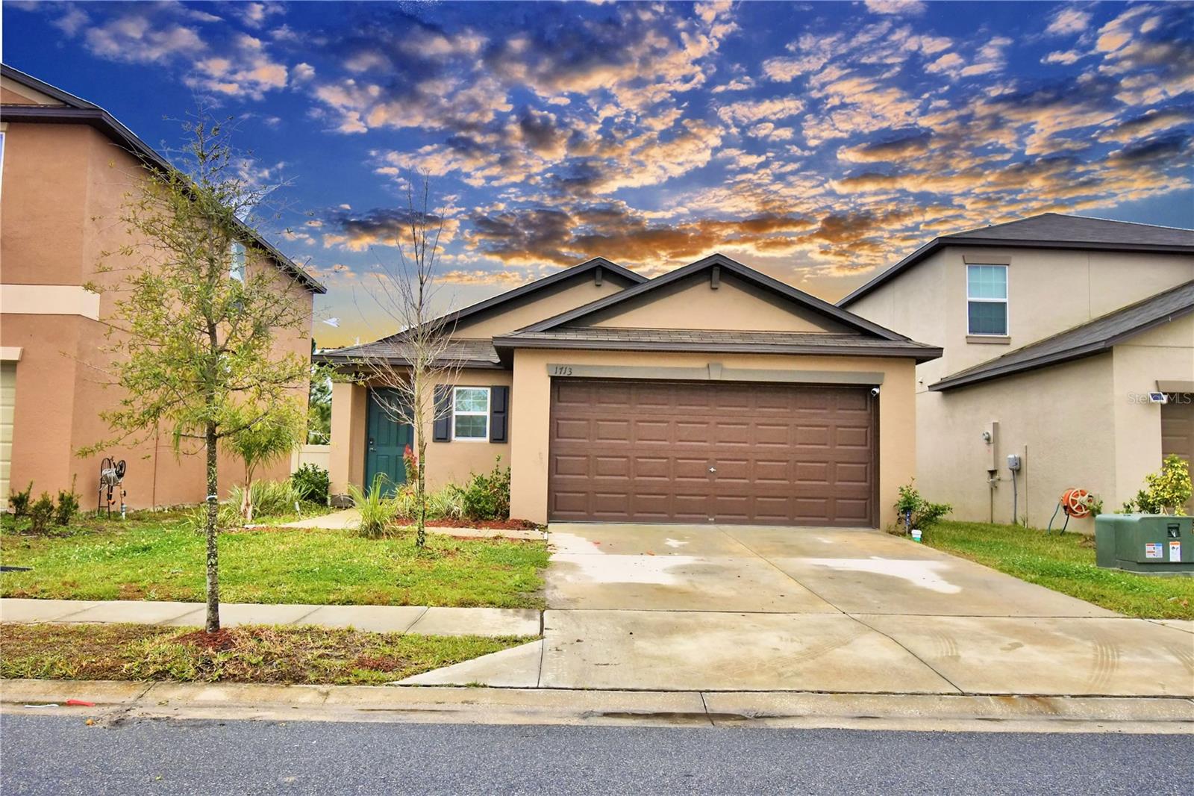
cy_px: 398
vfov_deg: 43.6
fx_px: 995
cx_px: 597
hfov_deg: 61.9
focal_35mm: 30
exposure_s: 1/500
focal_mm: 20
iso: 200
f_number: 5.6
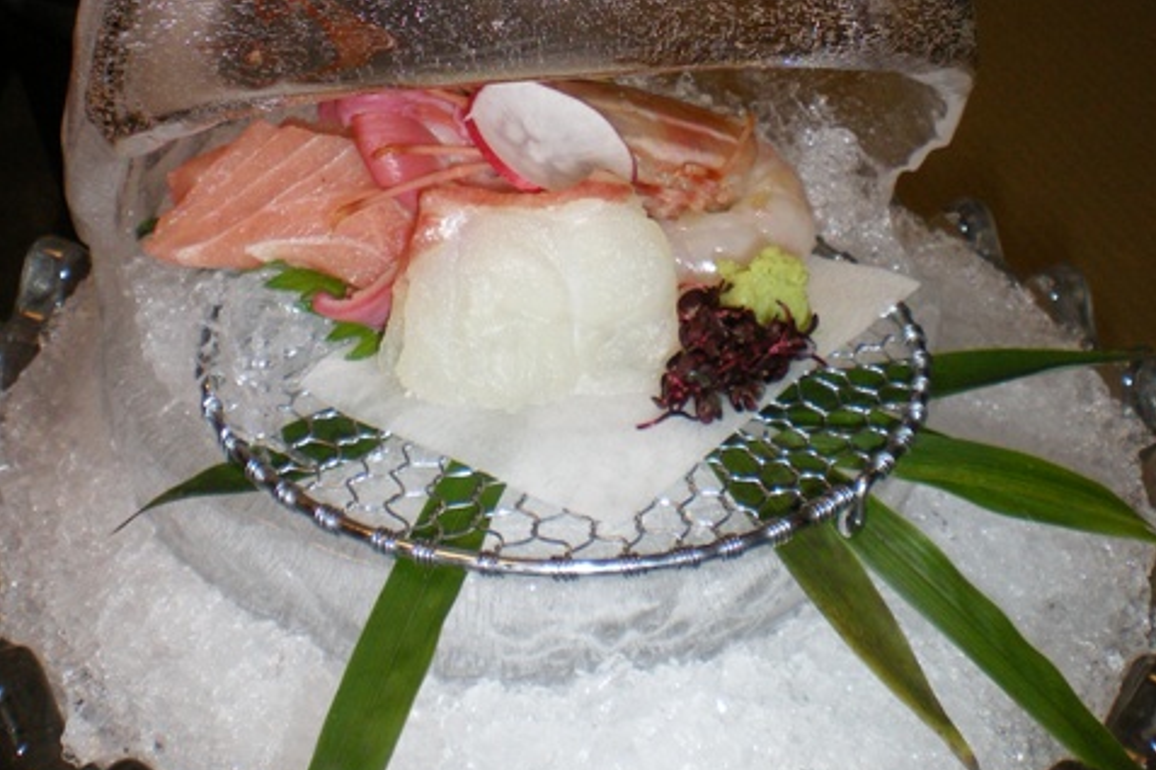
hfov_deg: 37.5
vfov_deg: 24.7
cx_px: 579
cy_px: 65
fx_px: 1702
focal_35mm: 53
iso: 250
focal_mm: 6.3
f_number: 4.6
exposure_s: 1/50
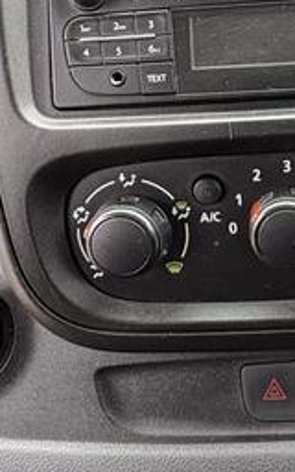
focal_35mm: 52
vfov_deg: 37.1
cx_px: 348
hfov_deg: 22.9
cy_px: 76
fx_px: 669
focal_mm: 2.22
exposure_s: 1/99
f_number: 2.2
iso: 160
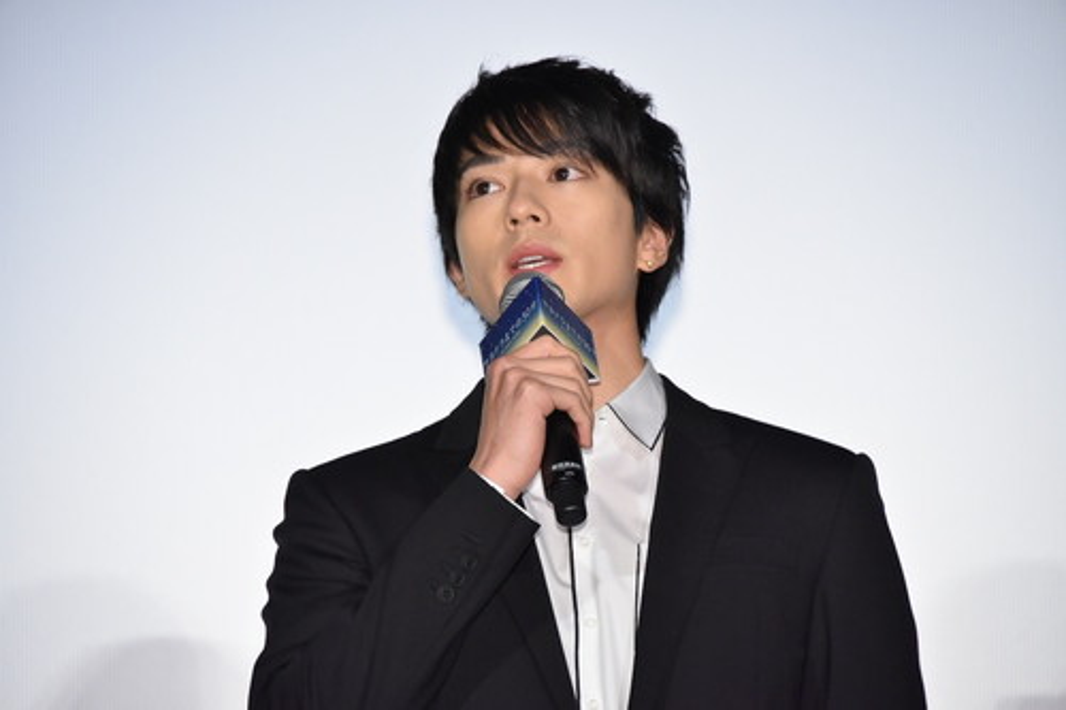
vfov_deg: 4.6
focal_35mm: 300
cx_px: 533
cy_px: 355
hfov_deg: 6.9
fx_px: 8880
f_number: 7.1
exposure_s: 1/200
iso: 3200
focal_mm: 300
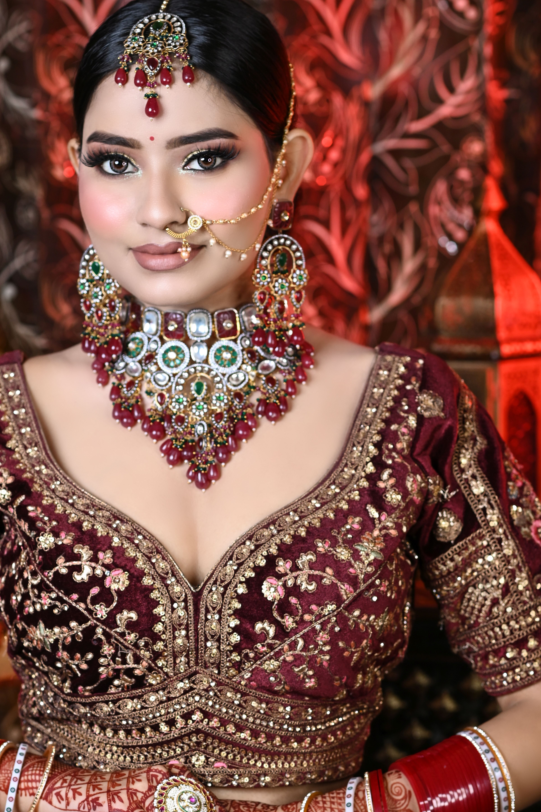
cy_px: 476
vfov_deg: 16.9
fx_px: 2728
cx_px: 191
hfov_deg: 11.3
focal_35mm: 121
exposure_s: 1/160
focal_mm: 85
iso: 400
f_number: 4
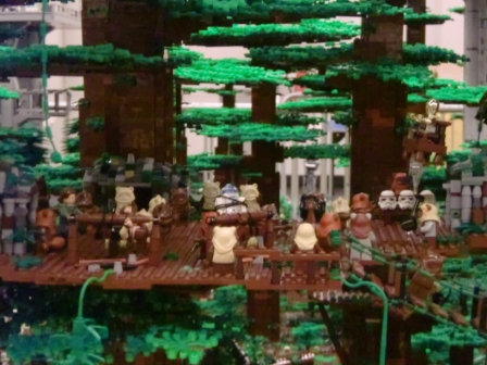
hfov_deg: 18.5
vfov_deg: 14.0
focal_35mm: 106
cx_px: 244
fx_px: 1491
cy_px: 182
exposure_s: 1/8
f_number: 5.9
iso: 1600
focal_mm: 18.9
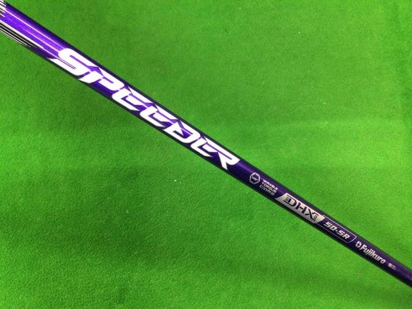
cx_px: 206
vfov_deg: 45.4
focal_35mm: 31
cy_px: 154
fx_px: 369
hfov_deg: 58.4
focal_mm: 3.3
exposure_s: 1/30
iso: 200
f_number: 2.4
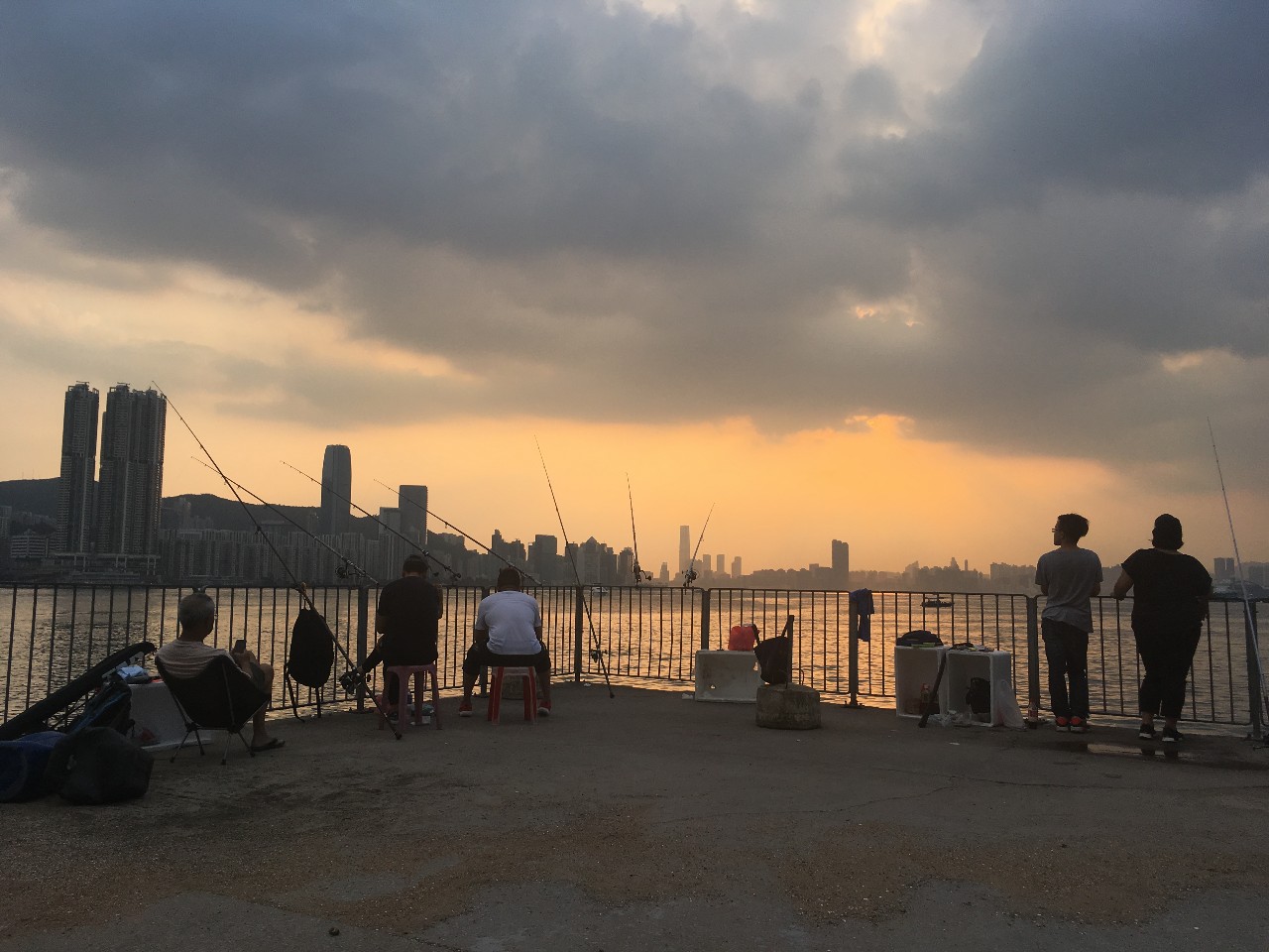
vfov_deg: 48.2
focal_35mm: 29
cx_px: 634
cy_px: 476
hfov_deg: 61.7
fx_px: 1063
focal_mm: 4.15
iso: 25
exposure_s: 1/894
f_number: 2.2
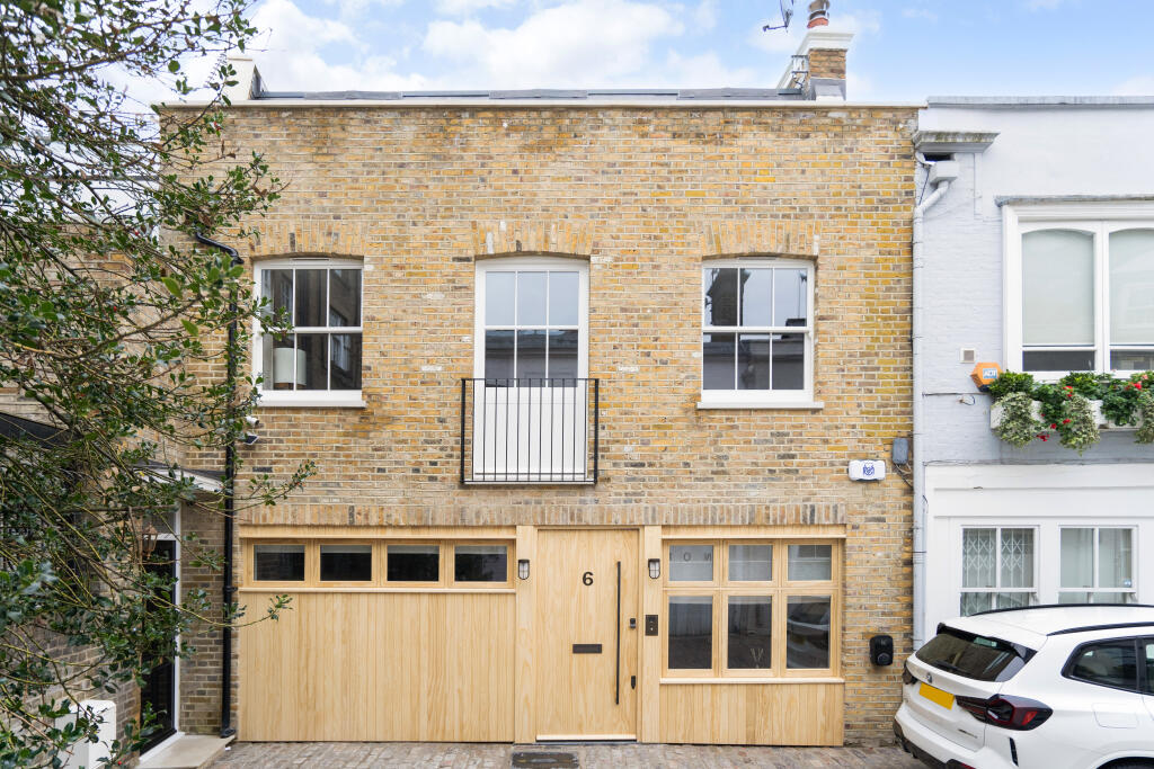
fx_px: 609
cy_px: 384
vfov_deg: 64.6
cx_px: 577
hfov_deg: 86.9
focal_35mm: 19
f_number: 4
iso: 1000
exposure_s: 1/160
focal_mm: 19
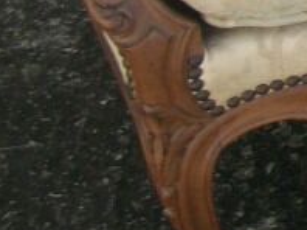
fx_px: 1834
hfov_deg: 8.3
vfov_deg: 6.8
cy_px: -300
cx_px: 865
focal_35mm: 207
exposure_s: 1/80
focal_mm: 5.7
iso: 80
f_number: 8.8
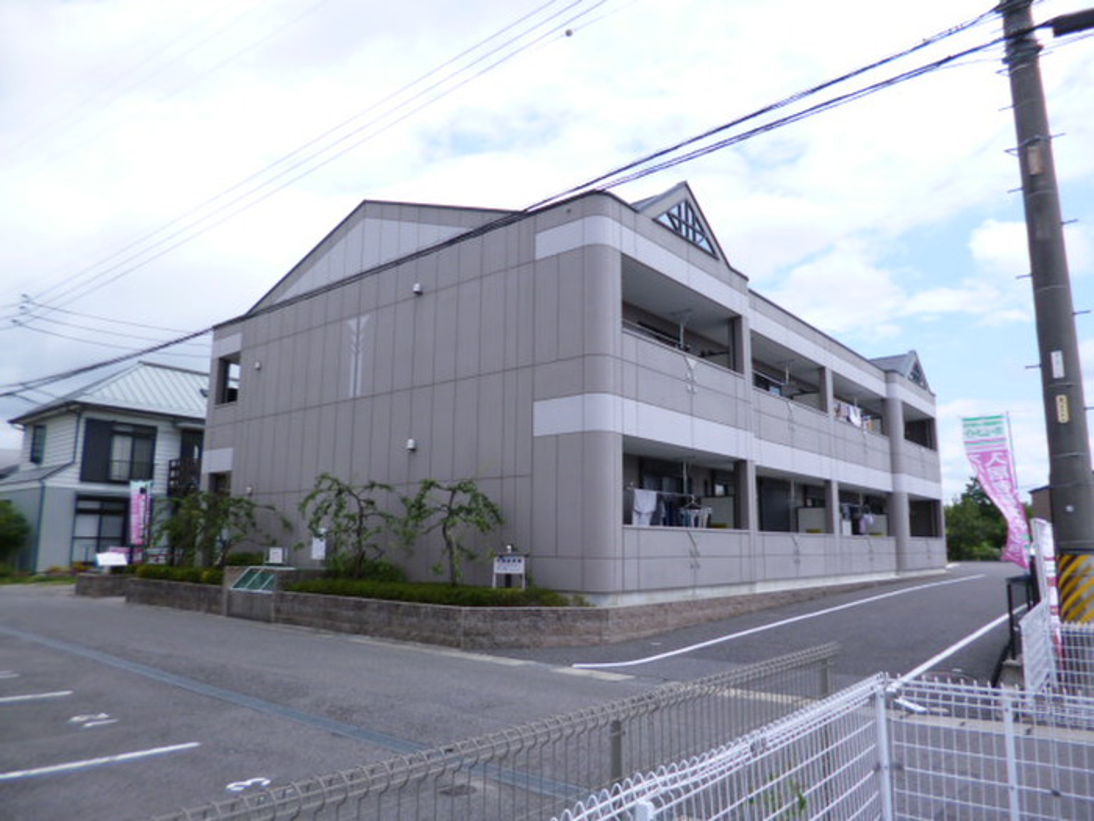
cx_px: 547
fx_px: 758
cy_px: 410
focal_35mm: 24
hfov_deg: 71.6
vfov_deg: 56.8
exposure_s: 1/1300
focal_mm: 4.3
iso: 100
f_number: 2.5
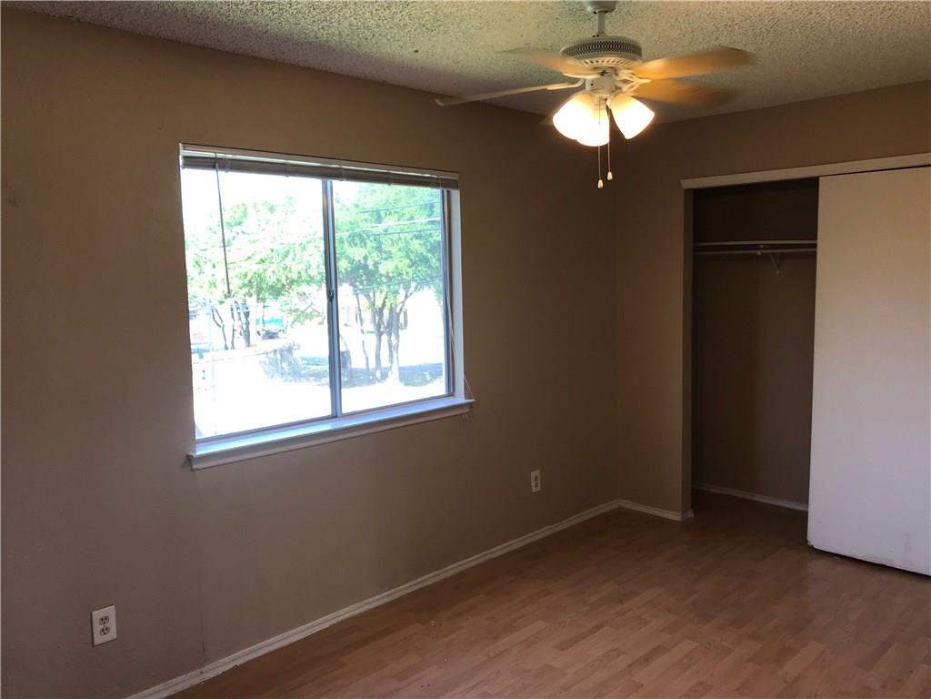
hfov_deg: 63.4
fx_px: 753
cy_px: 350
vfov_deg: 49.7
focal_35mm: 28
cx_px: 466
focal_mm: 3.99
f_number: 1.8
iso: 25
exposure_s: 1/120
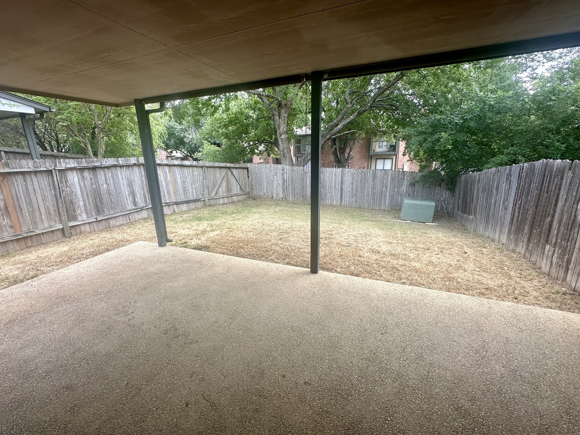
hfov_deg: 98.1
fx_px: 251
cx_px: 277
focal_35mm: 15
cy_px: 218
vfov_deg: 81.7
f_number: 2.2
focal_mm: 2.22
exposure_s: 1/162
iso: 40
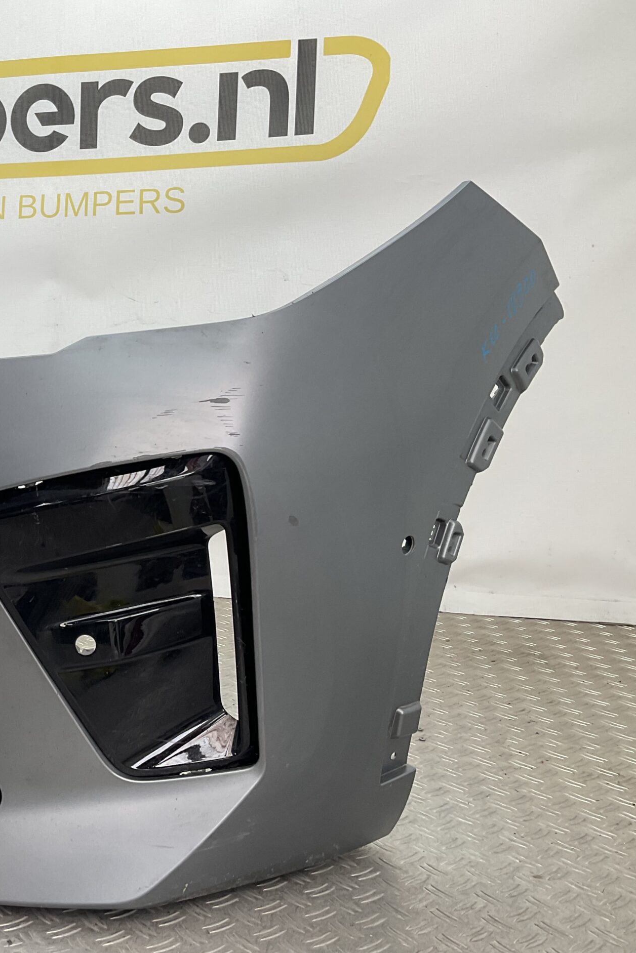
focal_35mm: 41
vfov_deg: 47.4
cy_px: 478
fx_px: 1086
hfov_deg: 30.3
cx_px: -1
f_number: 1.8
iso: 25
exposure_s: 1/120
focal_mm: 3
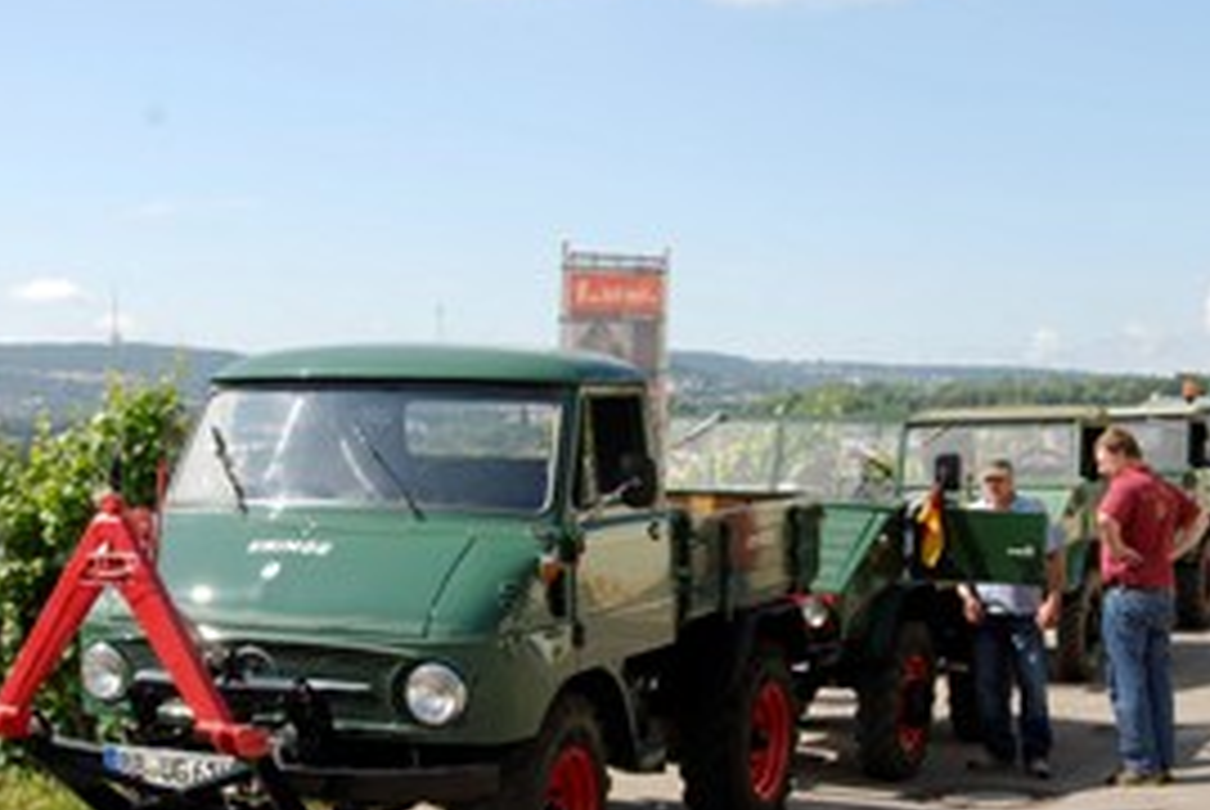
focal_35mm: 60
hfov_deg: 33.4
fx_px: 2019
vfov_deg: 22.6
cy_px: 540
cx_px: 607
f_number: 11
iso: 100
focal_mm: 24
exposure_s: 1/80
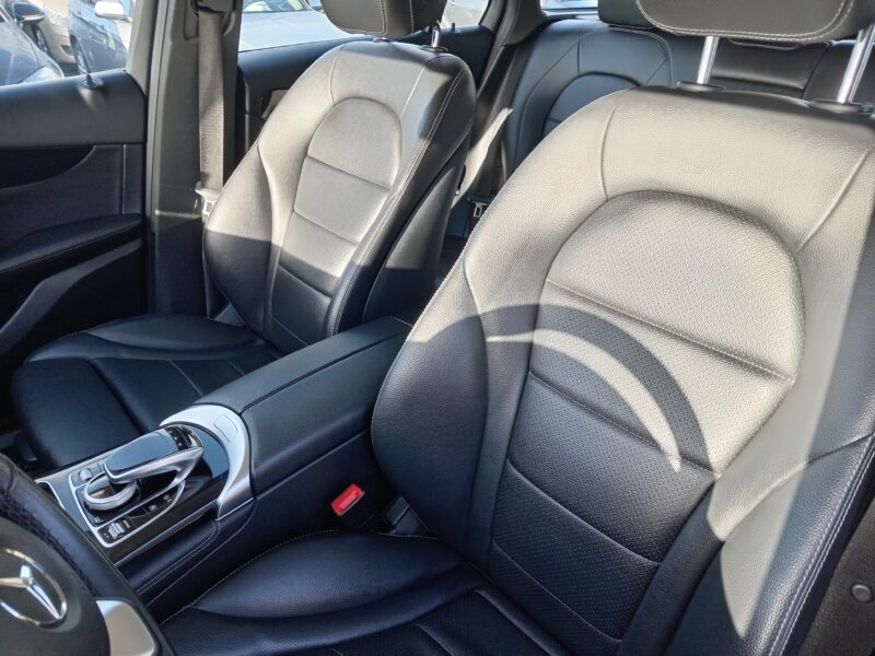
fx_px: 632
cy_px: 328
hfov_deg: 69.4
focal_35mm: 25
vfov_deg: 54.9
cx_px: 438
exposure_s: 1/33.3
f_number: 1.8
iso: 106
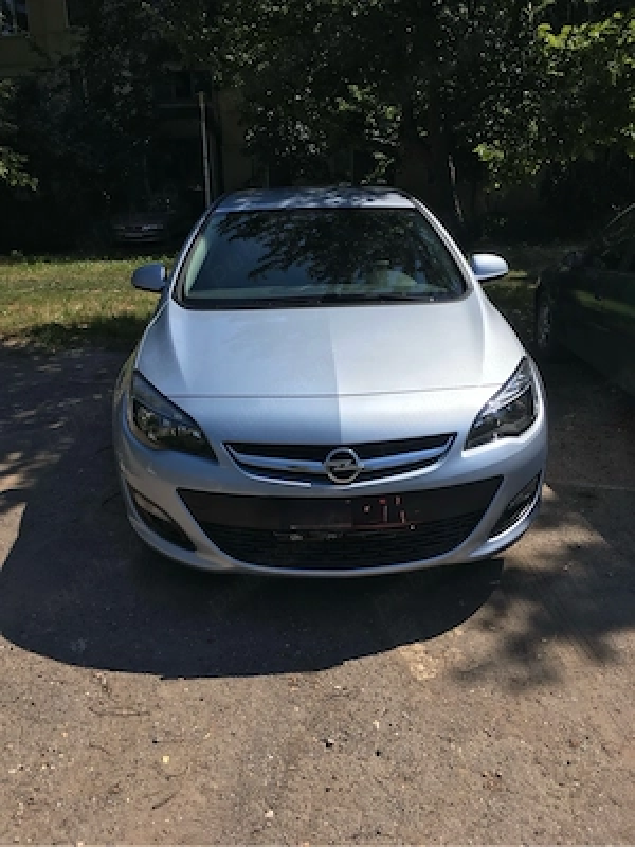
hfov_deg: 48.2
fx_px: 709
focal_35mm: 29
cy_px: 424
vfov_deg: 61.7
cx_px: 318
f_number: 2.2
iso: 25
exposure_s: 1/1508
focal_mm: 4.15
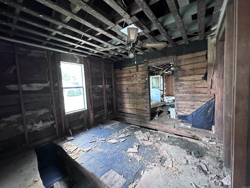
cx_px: 125
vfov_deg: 85.7
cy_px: 94
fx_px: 101
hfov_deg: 102.1
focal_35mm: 14
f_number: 2.2
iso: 1000
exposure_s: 1/60
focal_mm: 2.22
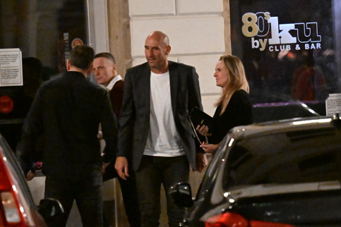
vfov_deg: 4.4
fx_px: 2936
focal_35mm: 310
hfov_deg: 6.6
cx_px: 141
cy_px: 145
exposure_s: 1/125
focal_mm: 145
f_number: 2.8
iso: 25600
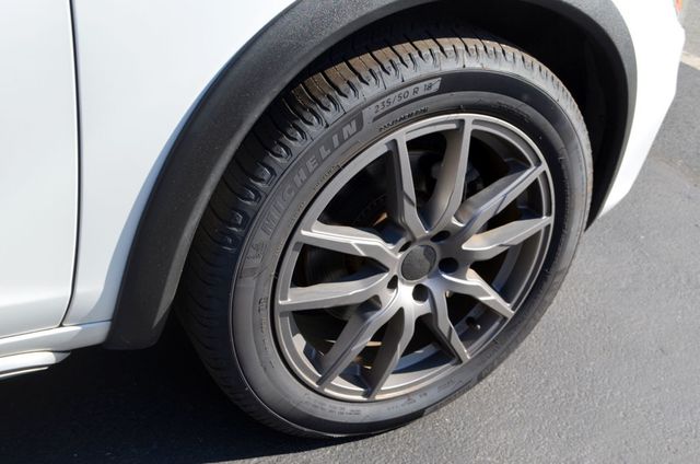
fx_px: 757
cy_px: 232
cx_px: 350
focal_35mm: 39
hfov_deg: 49.6
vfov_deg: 34.1
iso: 200
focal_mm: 26
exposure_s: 1/200
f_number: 8
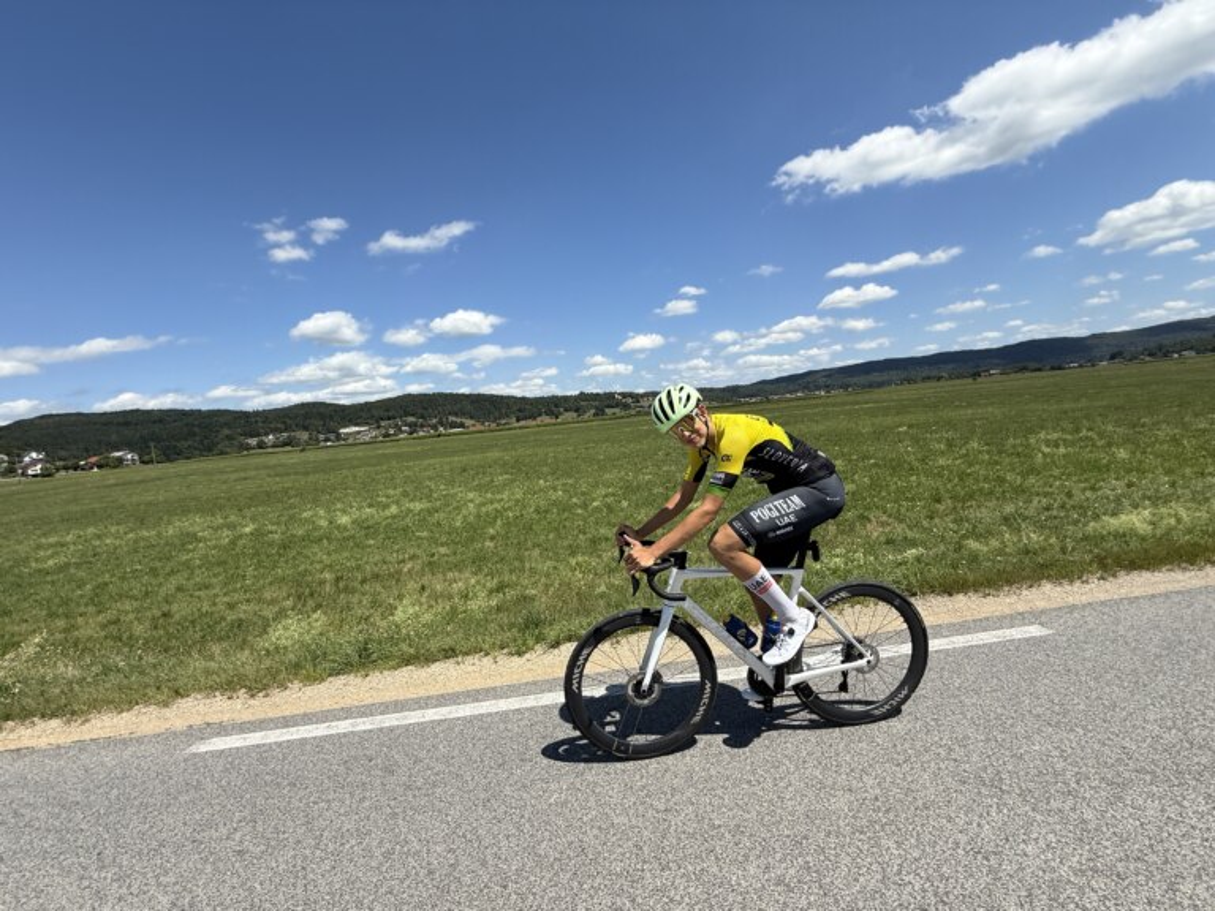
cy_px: 456
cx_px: 608
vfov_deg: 85.7
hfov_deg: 102.1
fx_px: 491
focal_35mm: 14
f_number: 2.2
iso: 50
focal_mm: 2.22
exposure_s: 1/2410
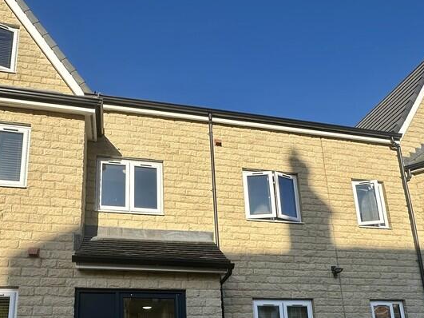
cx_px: 174
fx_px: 331
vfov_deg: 46.2
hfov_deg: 64.9
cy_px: 288
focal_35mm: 27
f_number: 2.2
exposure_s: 1/1715
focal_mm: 2.22
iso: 50
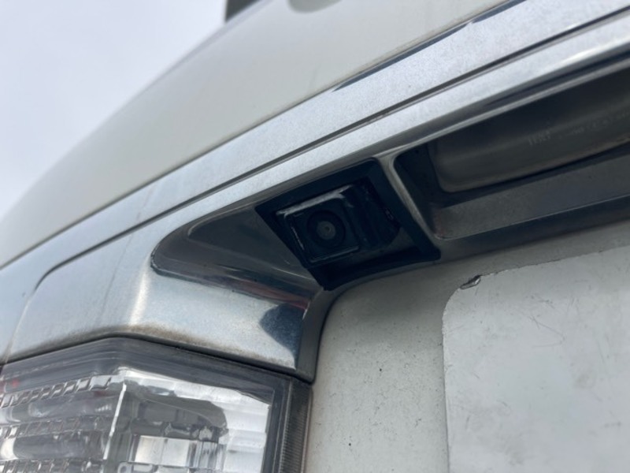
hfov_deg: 69.4
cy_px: 236
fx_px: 455
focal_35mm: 25
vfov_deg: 54.9
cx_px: 315
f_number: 1.6
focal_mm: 5.1
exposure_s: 1/2203
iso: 32
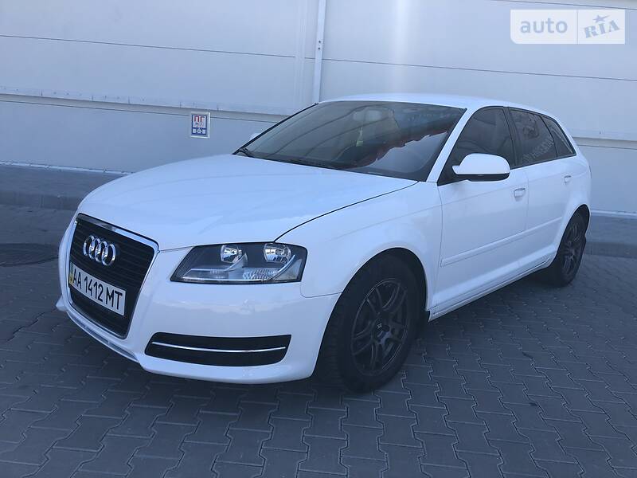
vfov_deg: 49.7
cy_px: 239
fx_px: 515
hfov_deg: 63.4
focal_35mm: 28
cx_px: 318
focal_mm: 4
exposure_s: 1/787
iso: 20
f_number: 1.8
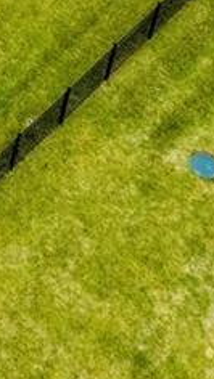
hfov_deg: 7.0
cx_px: -420
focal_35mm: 156
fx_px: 1571
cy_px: -446
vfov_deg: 11.9
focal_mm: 8.38
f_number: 2.8
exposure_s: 1/640
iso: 130
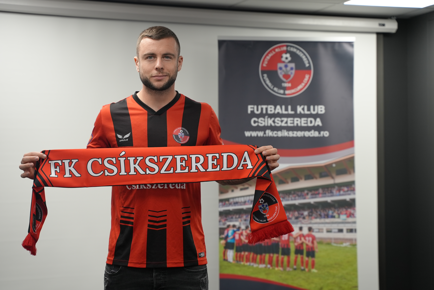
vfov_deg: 18.2
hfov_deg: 27.0
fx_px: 905
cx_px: 217
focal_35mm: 75
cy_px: 145
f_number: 4
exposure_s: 1/160
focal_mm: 75
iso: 500
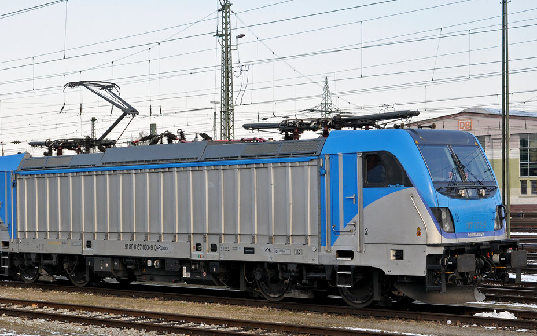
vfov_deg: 16.5
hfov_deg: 26.1
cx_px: 262
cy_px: 162
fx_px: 1156
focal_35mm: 79
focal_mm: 40
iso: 250
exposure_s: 1/250
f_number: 8
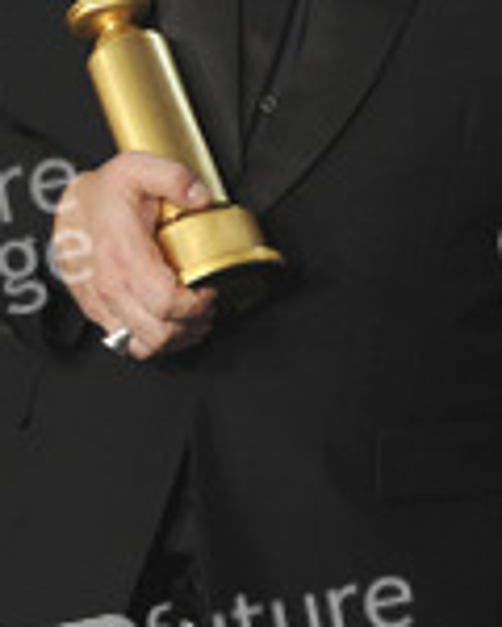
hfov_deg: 4.3
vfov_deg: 5.3
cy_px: 50
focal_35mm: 364
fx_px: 6760
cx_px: 337
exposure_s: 1/160
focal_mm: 145
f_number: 5
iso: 2500
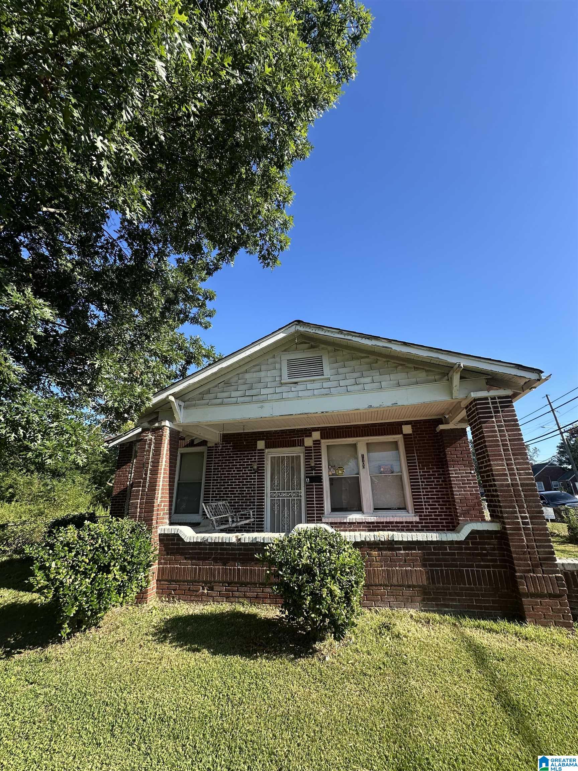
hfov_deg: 85.7
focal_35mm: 14
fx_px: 312
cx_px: 289
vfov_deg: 102.1
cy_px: 386
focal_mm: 2.22
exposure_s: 1/640
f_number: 2.2
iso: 40
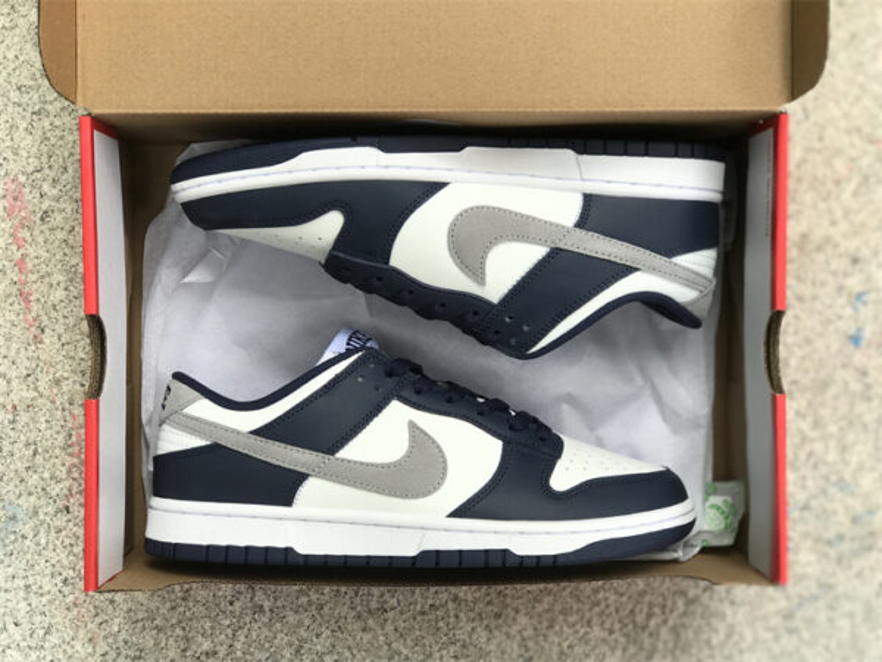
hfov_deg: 33.8
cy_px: 331
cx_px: 441
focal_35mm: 57
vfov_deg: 25.7
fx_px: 1452
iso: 20
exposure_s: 1/95
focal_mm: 6.6
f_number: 2.8
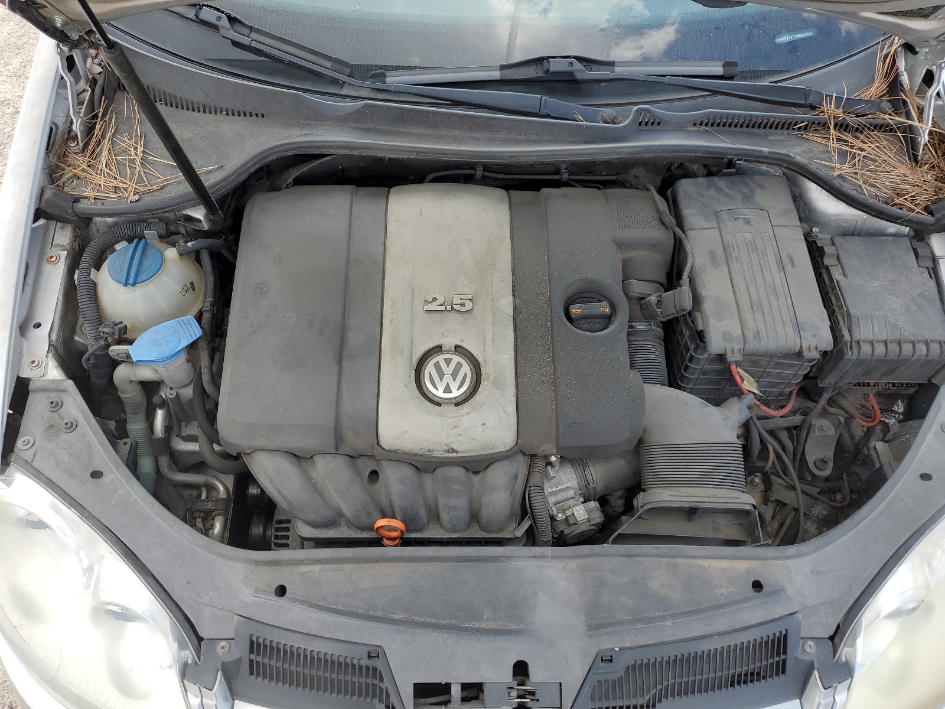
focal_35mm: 26
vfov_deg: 53.1
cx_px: 472
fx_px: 710
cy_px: 354
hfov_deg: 67.3
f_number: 1.5
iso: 50
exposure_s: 1/588
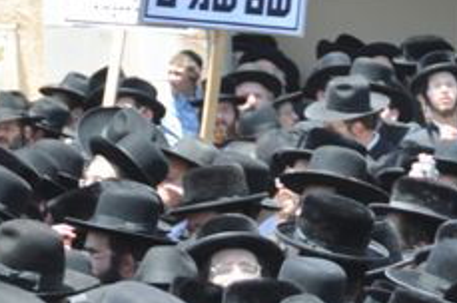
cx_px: -443
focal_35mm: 469
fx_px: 5945
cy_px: 126
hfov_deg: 4.3
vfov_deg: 2.9
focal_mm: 70
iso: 200
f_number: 7.1
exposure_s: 1/200
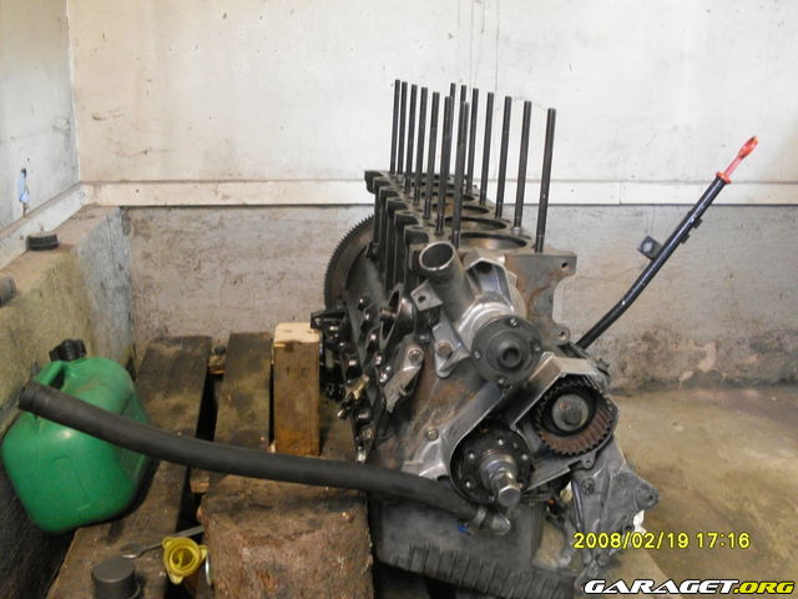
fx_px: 876
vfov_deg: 37.7
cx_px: 399
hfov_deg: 49.0
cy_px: 300
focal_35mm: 38
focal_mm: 6.3
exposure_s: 1/10
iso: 400
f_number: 2.8
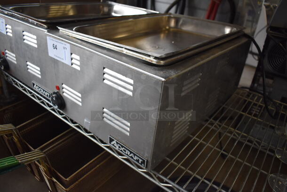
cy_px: 96
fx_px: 215
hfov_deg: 67.3
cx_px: 144
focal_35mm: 27
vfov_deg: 48.0
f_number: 3.5
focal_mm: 18
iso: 800
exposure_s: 1/160
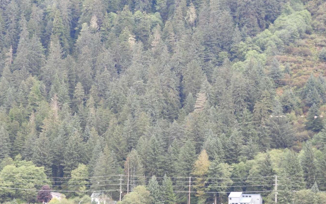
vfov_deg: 10.0
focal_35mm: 131
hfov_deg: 15.9
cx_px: 162
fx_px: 1164
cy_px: 85
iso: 200
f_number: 5
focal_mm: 20.6
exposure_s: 1/60
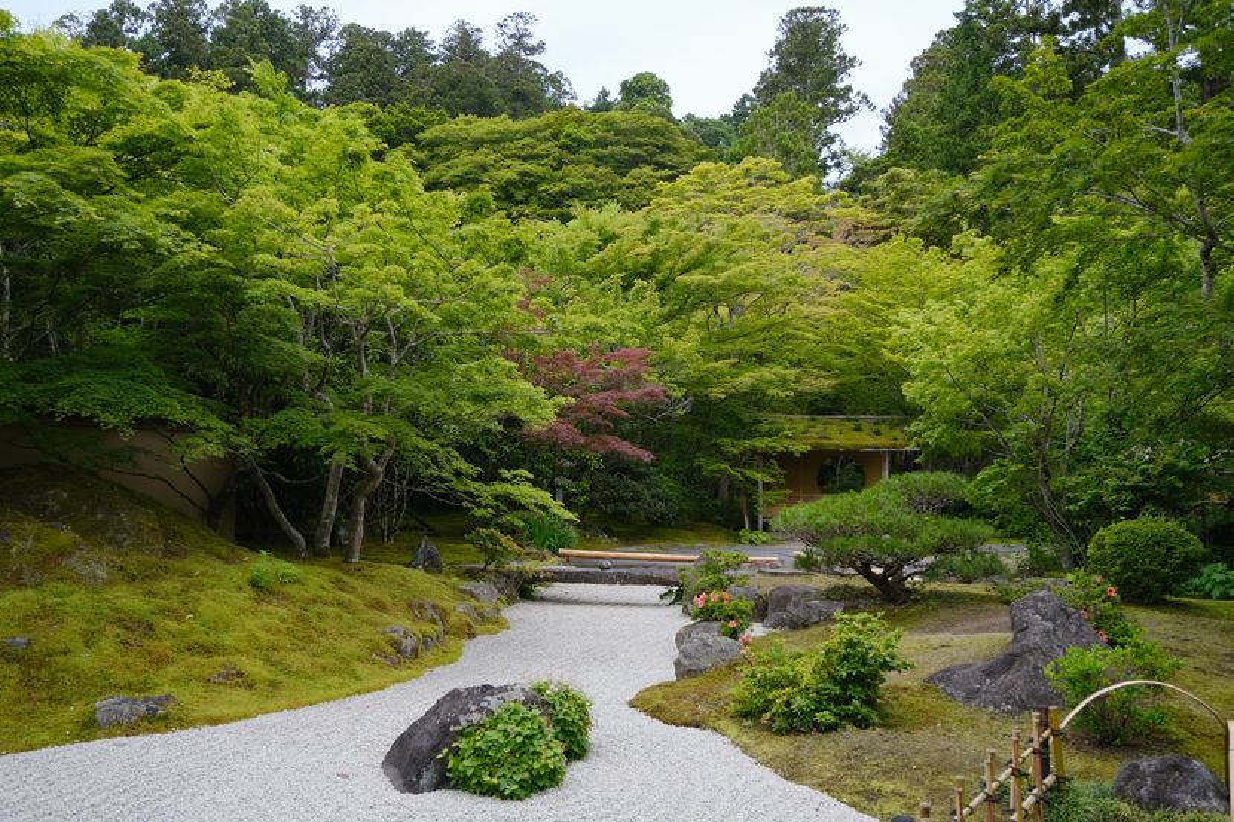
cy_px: 411
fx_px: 1028
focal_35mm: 30
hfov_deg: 61.9
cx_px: 617
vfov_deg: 43.6
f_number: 4
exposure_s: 1/400
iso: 320
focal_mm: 20.2
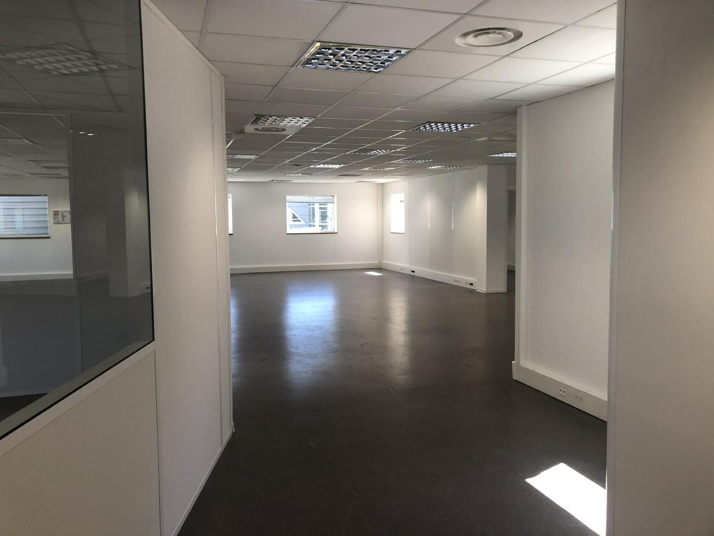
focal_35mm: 28
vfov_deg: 49.7
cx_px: 357
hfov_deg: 63.4
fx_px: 578
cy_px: 268
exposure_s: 1/50
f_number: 1.8
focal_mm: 3.99
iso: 32
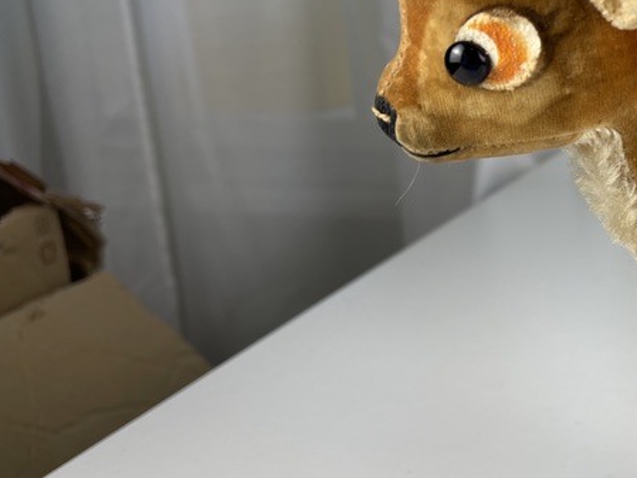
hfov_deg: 30.7
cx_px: 677
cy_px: 284
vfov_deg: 25.6
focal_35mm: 57
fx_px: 1049
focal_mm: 5.1
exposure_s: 1/112
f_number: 1.6
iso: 32
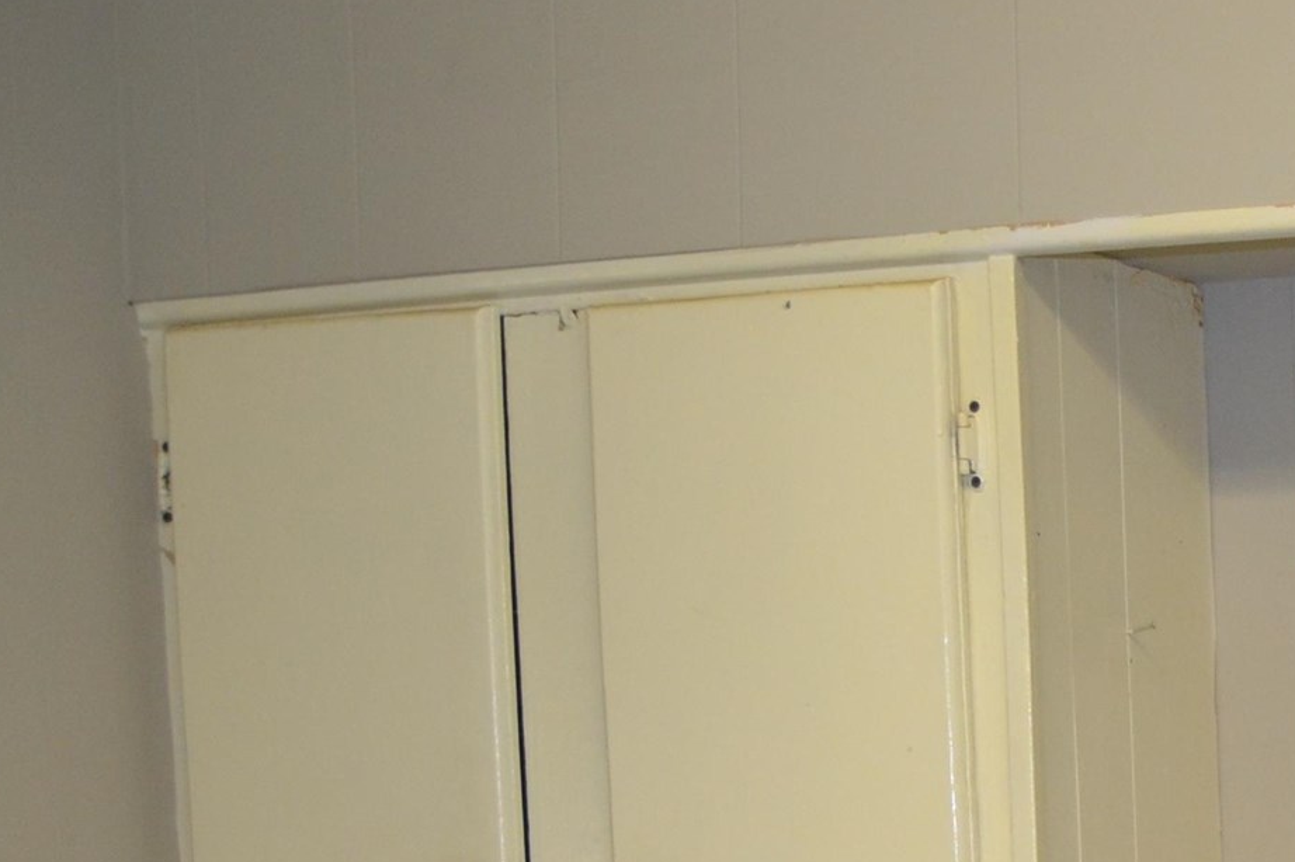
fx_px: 3236
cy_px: 1320
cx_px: 2007
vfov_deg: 14.1
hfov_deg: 19.4
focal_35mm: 90
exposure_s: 1/60
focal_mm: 18
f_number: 3.5
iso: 640
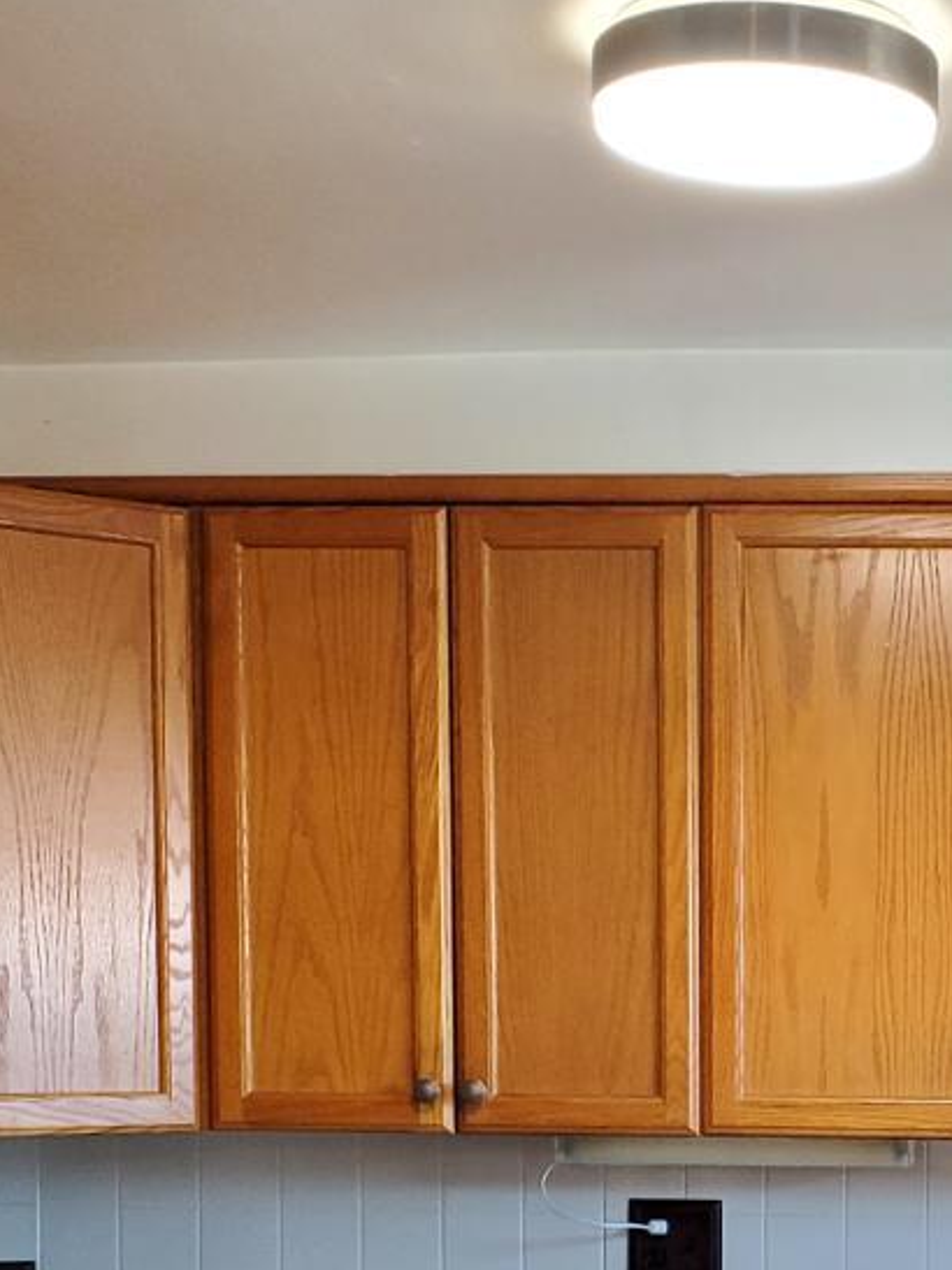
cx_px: 908
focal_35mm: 73
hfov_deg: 19.7
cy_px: 1200
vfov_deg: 25.6
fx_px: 2678
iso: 250
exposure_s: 1/40
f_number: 2.4
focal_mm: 4.3
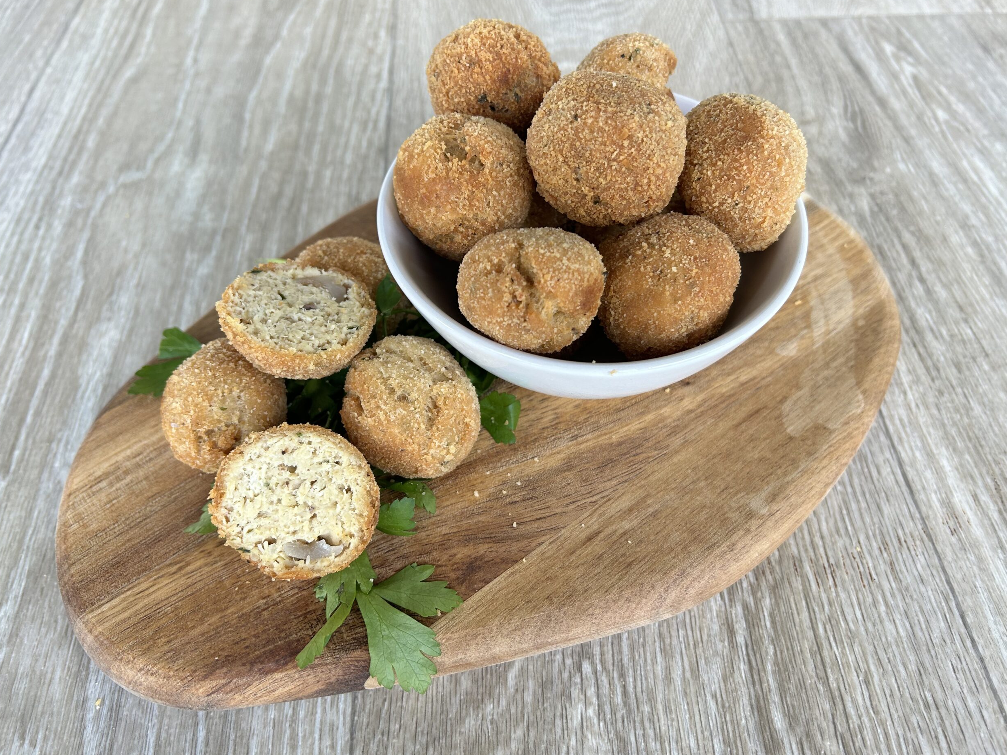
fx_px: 785
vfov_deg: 51.4
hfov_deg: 65.3
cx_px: 511
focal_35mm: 27
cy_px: 374
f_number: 1.5
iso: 80
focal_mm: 5.7
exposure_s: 1/121
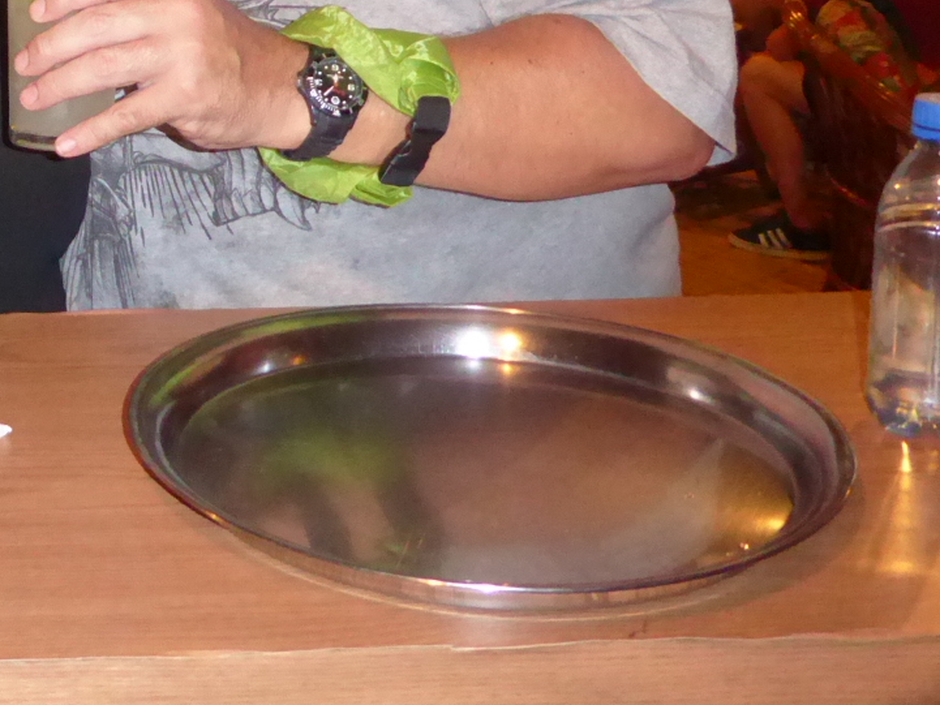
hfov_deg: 26.1
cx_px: 18
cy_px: -77
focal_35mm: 71
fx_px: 1928
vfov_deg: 19.8
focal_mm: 4.3
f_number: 3.3
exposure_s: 1/8
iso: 800
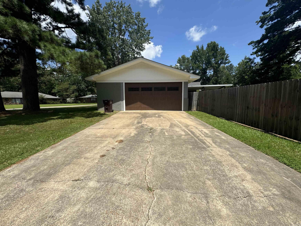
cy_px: 113
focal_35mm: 14
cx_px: 150
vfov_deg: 85.7
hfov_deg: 102.1
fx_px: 122
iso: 50
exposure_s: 1/1976
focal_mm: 2.22
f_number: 2.2
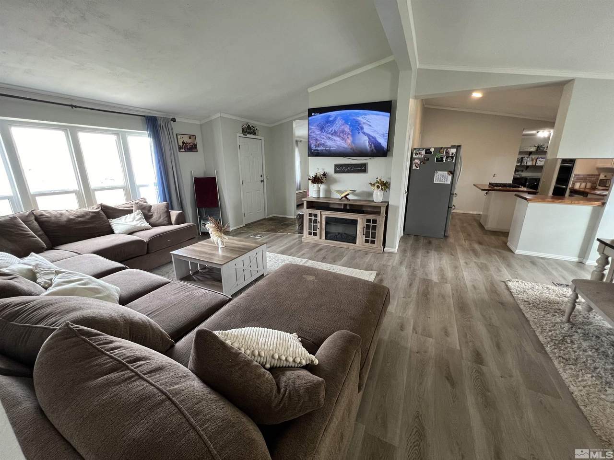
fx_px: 231
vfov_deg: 89.9
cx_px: 307
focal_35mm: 13
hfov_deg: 106.2
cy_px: 230
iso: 200
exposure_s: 1/60
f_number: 1.8
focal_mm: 1.57
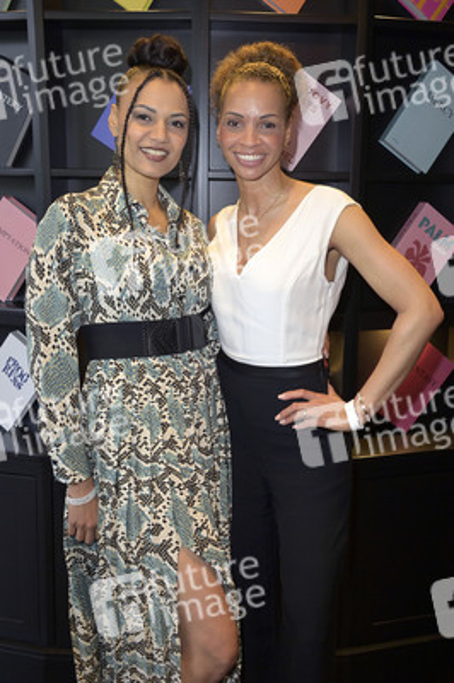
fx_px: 720
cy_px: 342
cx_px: 227
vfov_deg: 50.7
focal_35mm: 38
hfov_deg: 35.0
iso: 2000
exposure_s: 1/50
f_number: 5
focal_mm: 38
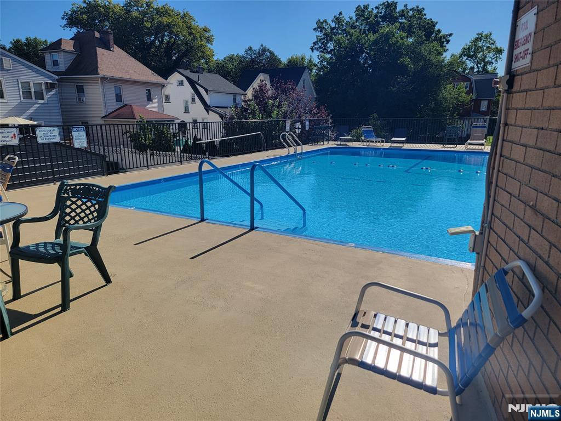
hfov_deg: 71.6
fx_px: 389
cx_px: 280
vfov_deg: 56.8
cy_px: 210
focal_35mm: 24
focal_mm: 6.7
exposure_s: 1/1186
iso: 16
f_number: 1.8
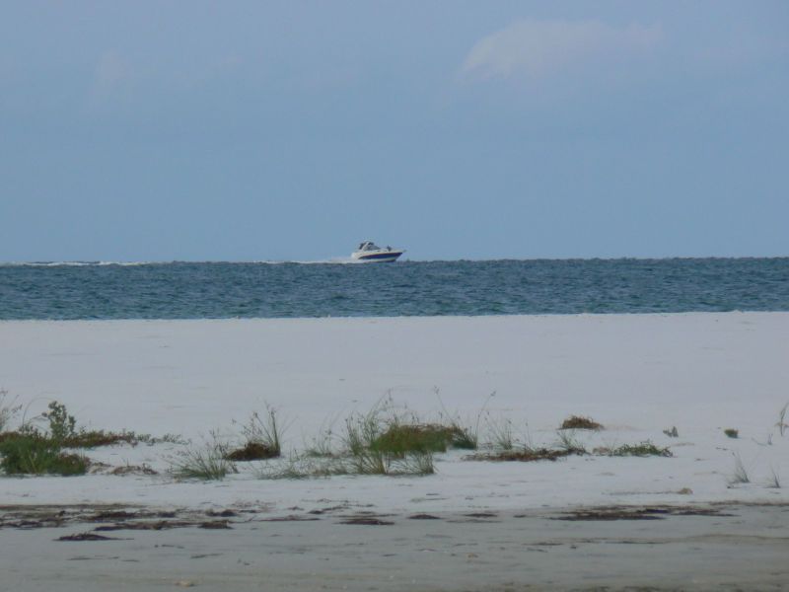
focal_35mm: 432
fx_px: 9847
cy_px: 296
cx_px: 394
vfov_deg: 3.4
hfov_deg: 4.6
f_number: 8
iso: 80
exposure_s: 1/400
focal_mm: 72
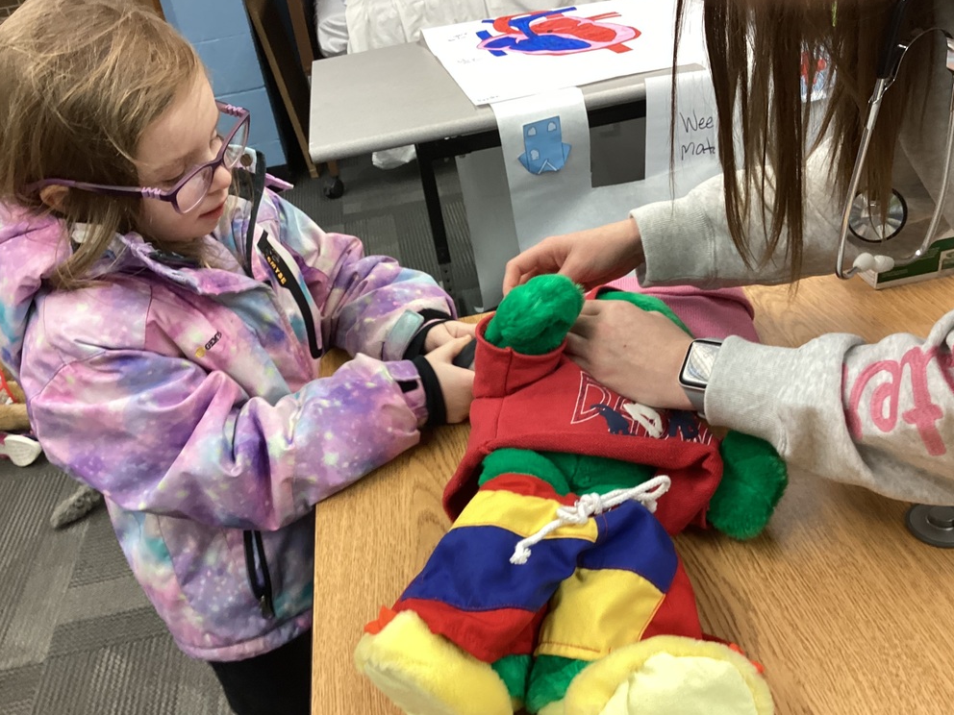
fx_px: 882
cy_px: 358
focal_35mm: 32
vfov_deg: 44.2
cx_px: 469
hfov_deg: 56.8
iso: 100
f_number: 2.4
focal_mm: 3.3
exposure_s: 1/50
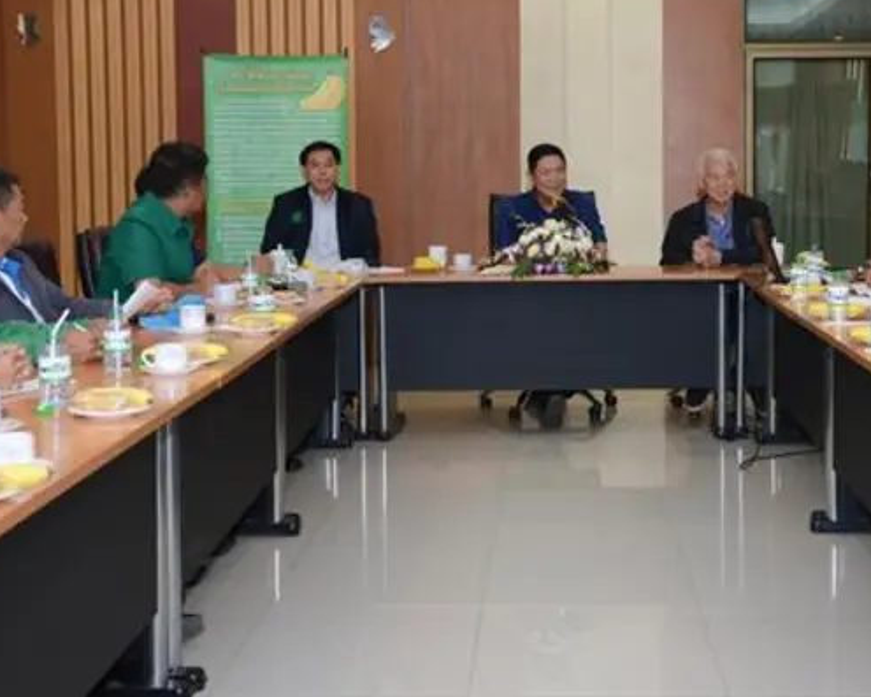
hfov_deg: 30.3
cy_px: 242
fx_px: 1599
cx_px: 548
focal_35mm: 62
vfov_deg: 24.5
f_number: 5.6
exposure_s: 1/200
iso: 5000
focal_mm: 42
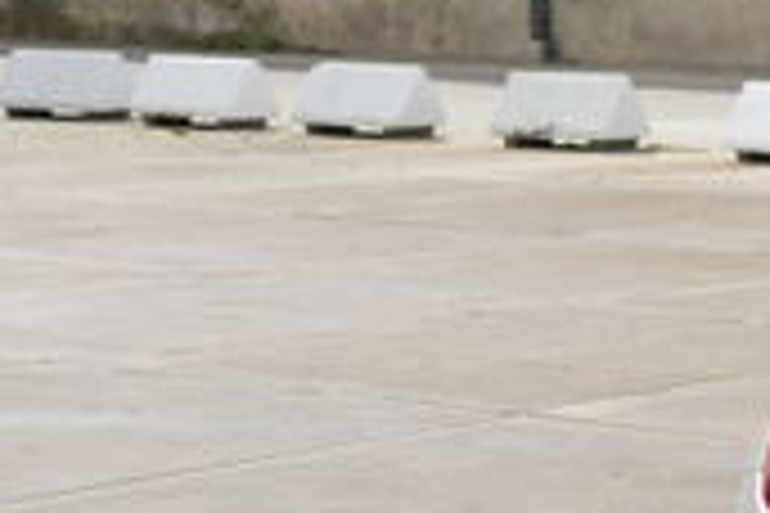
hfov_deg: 13.5
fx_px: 2887
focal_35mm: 135
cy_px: 220
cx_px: 1427
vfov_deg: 10.2
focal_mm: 30
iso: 125
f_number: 4
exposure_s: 1/320
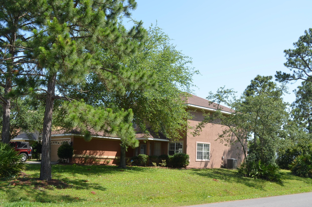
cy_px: 104
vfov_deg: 36.7
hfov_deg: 53.2
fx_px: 311
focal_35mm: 36
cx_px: 156
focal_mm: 24
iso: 100
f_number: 7.1
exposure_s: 1/200
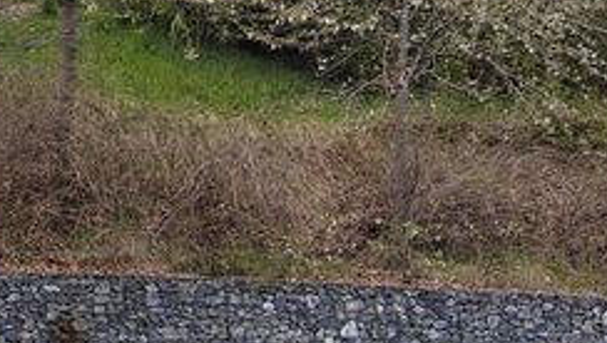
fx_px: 3965
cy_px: 450
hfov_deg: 8.6
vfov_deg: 4.9
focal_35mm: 246
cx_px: 878
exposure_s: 1/119
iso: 50
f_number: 1.8
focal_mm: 12.28
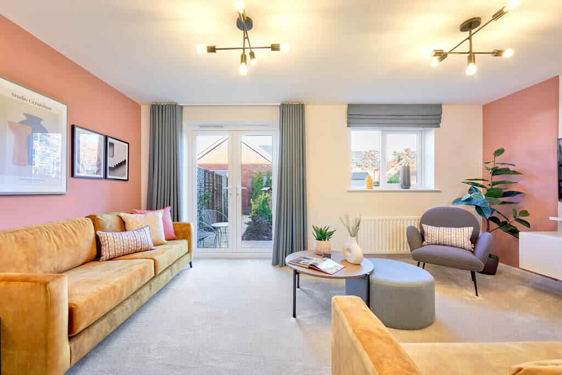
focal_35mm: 15
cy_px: 188
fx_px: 228
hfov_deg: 101.9
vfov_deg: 78.9
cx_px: 281
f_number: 10
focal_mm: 14.6
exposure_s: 1.6
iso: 100
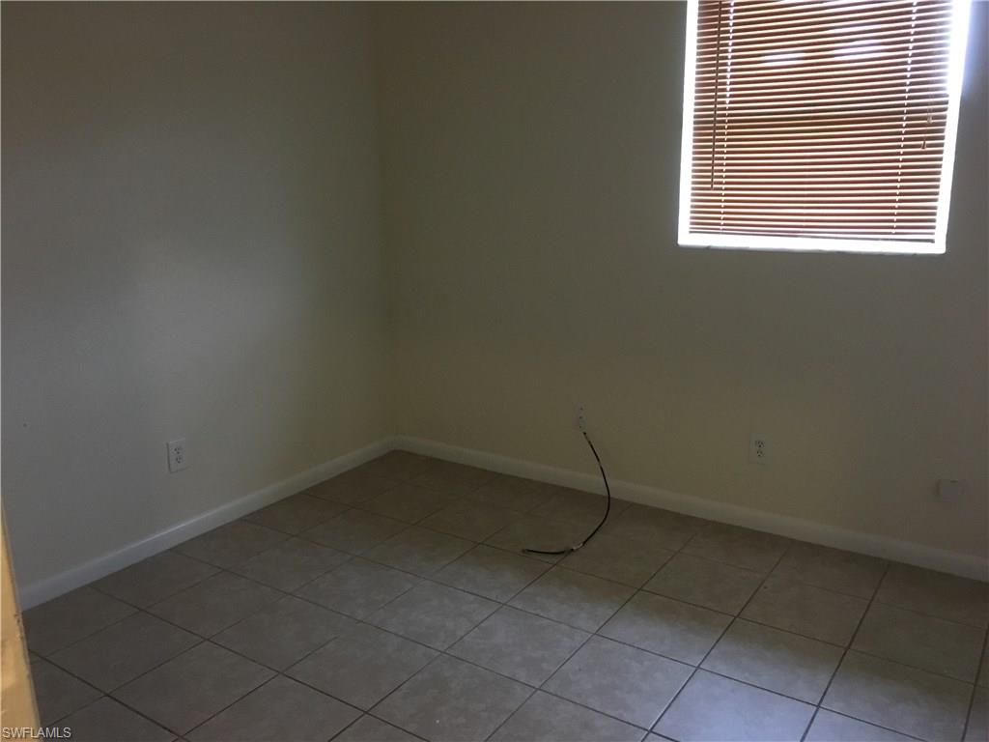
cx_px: 494
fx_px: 829
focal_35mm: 29
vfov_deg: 48.2
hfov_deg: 61.7
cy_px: 371
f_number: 2.2
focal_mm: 4.15
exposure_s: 1/30
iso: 200
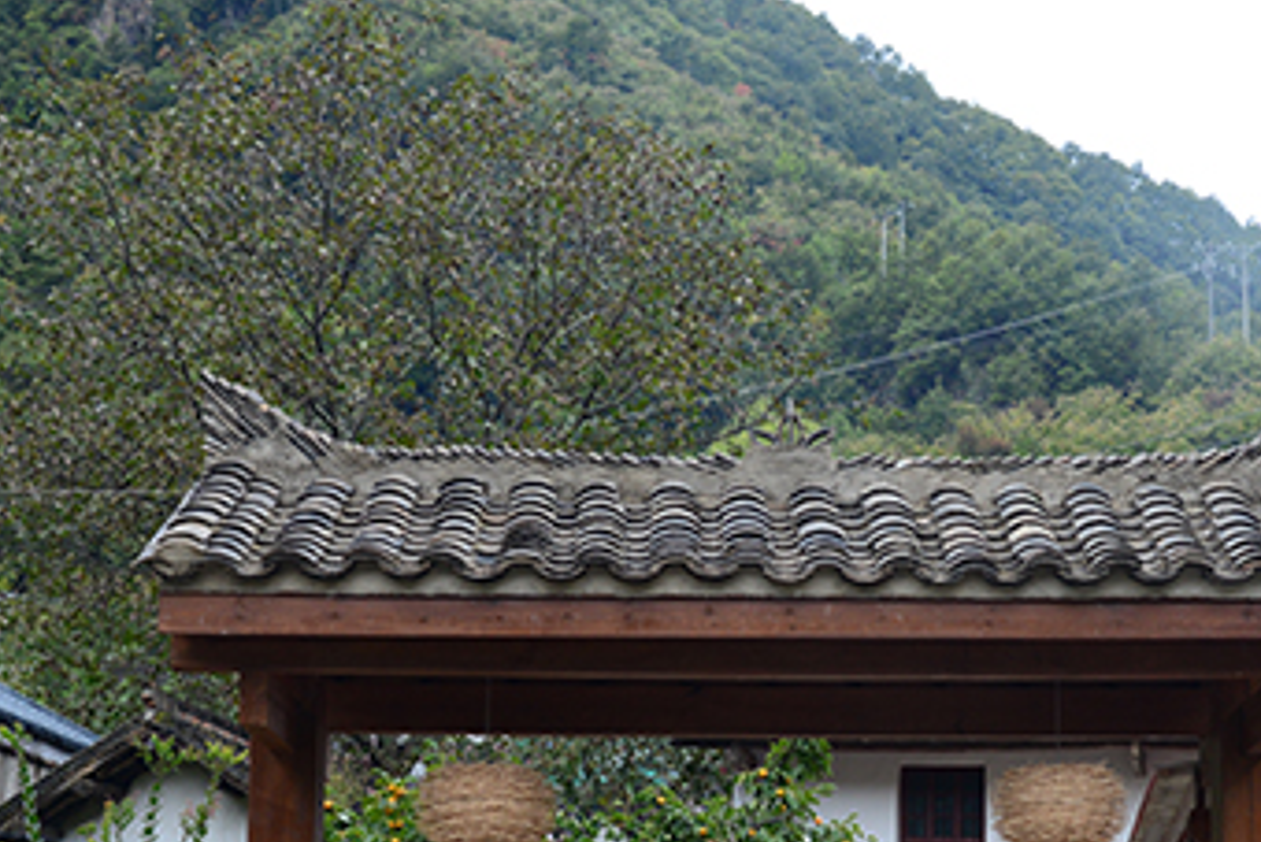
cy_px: 822
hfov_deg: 27.7
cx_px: 912
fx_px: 2523
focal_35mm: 72
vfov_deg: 18.5
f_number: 5.6
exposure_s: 1/125
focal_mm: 35
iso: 500
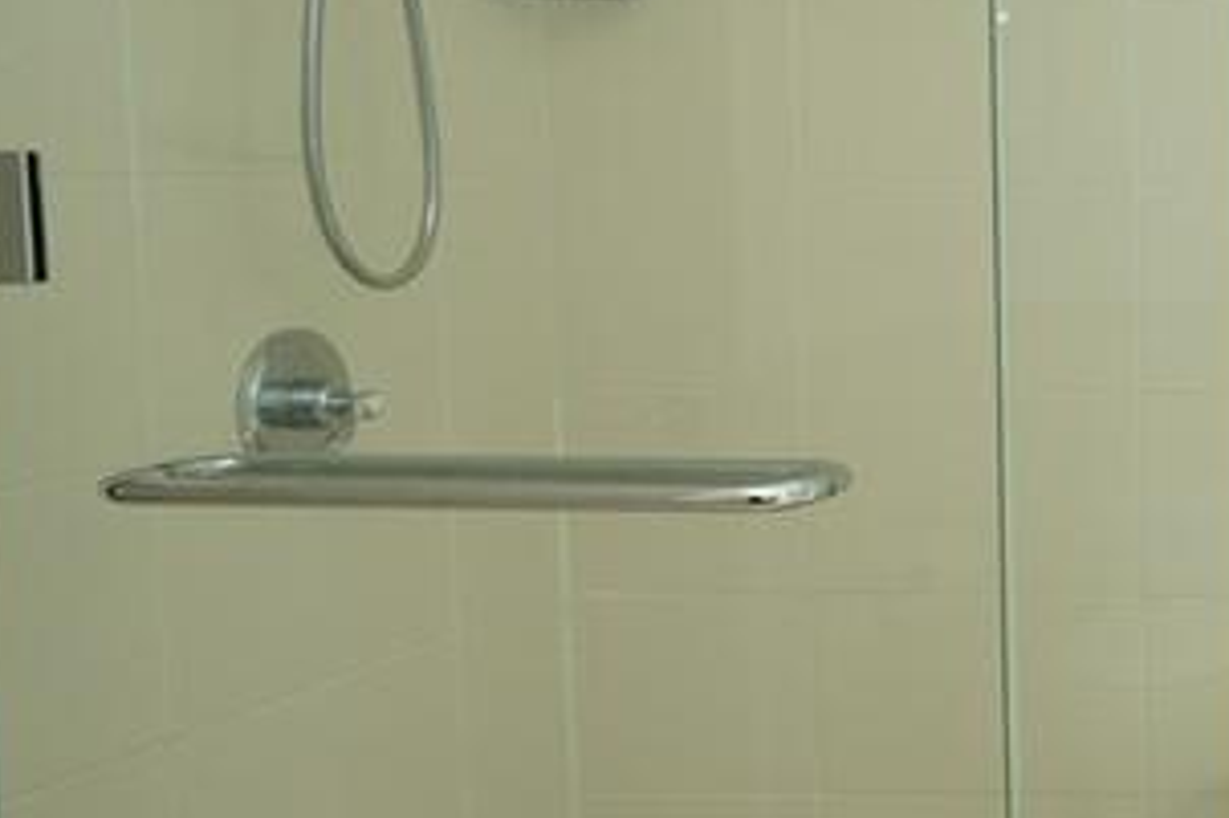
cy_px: 342
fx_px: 1842
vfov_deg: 25.0
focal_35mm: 54
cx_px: 1721
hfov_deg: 28.1
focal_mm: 10
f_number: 4.5
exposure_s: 1/125
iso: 200
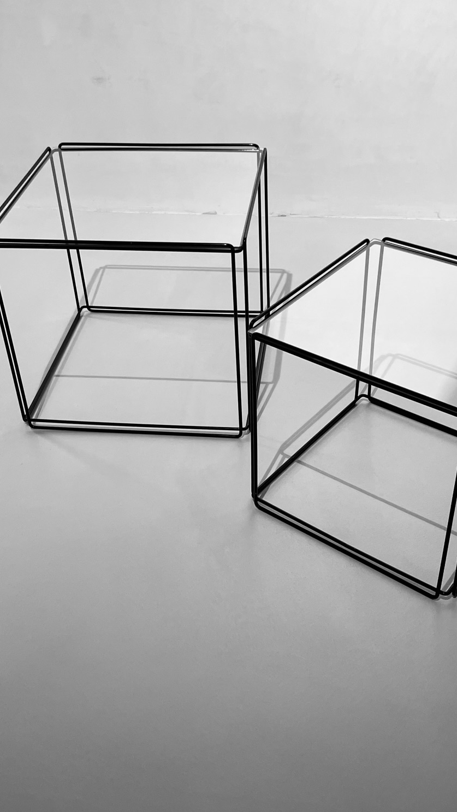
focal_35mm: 39
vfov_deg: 51.6
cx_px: 240
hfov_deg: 30.4
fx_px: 840
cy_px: 421
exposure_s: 1/100
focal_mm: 4.2
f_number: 1.6
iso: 100
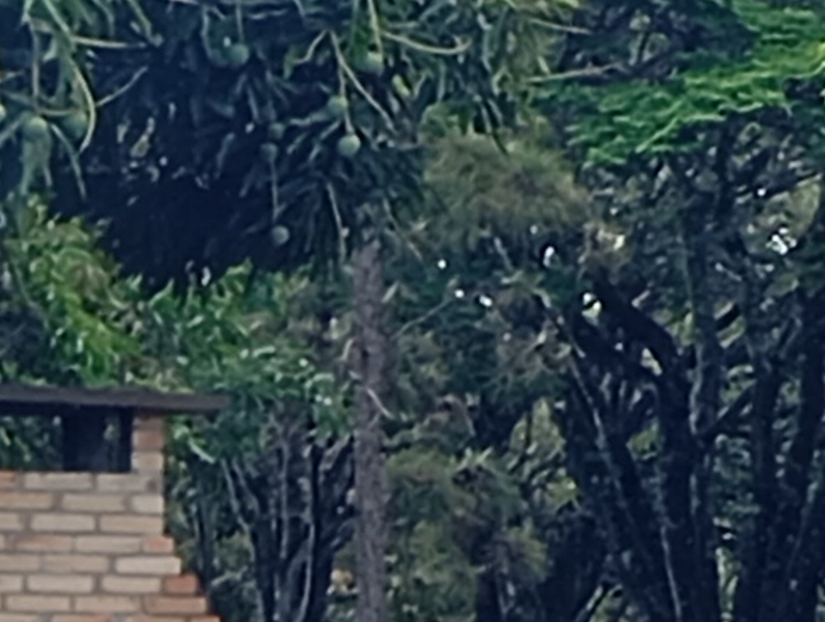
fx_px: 6614
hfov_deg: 6.4
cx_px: 2712
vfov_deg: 5.3
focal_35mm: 277
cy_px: 919
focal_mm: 4.22
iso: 117
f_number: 1.8
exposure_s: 1/120
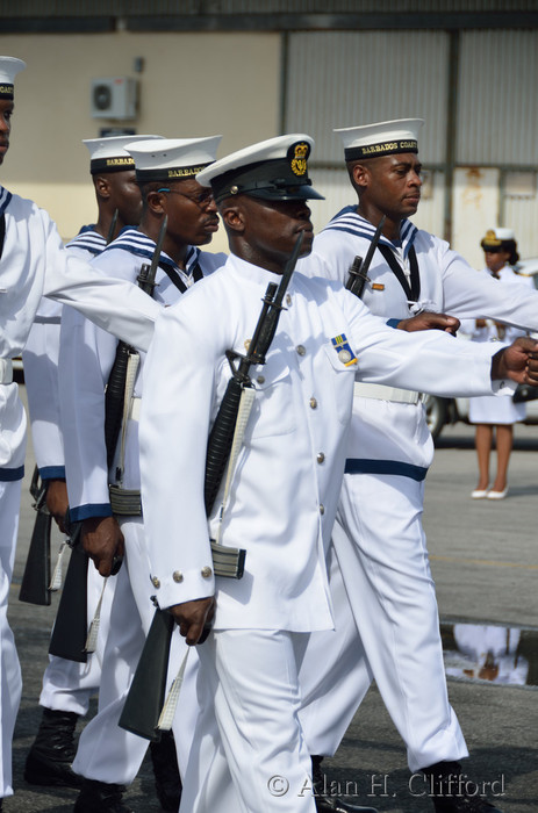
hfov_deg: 8.7
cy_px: 406
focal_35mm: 158
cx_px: 269
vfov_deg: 13.1
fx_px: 3550
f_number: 5.3
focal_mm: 105
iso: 100
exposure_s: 1/800
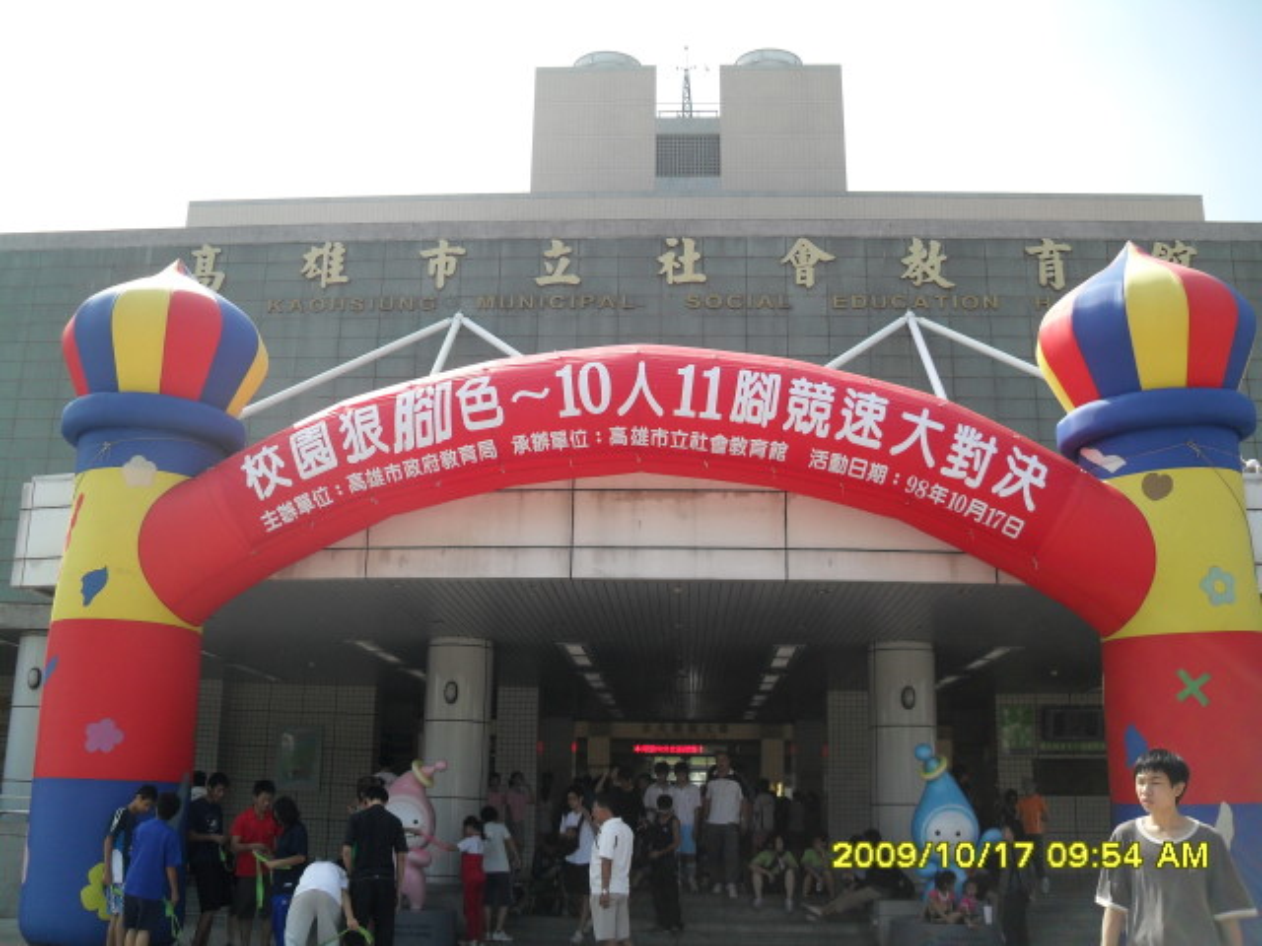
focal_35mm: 35
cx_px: 631
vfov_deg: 40.7
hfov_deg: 52.6
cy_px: 473
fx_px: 1276
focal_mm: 6.2
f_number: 8.9
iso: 100
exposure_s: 1/90
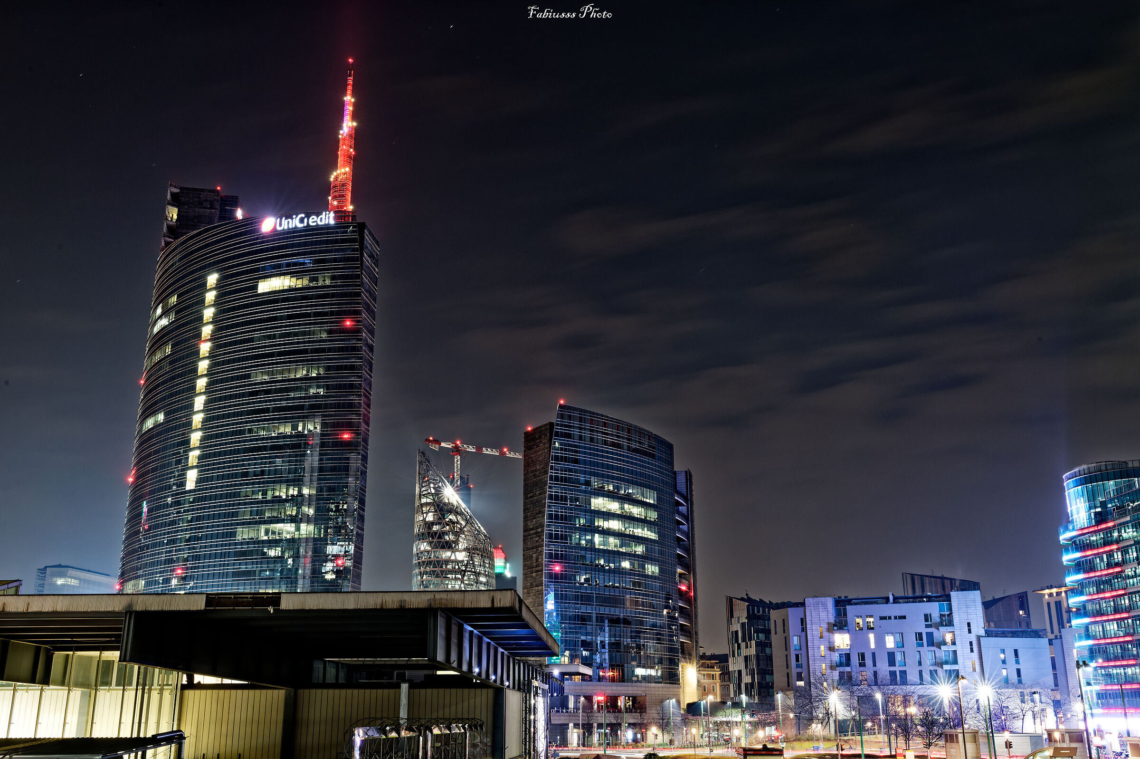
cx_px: 570
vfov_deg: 38.8
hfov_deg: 55.8
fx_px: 1076
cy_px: 380
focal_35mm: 34
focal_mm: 34
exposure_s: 30
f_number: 14
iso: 160
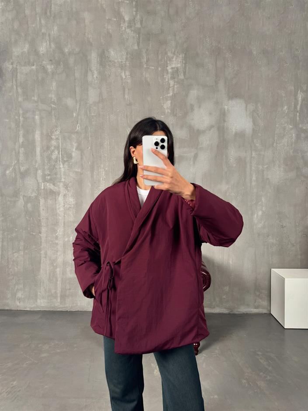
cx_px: 154
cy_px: 206
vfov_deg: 71.6
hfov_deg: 56.8
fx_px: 285
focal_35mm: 24
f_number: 1.78
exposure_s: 1/107
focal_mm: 6.76
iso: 200
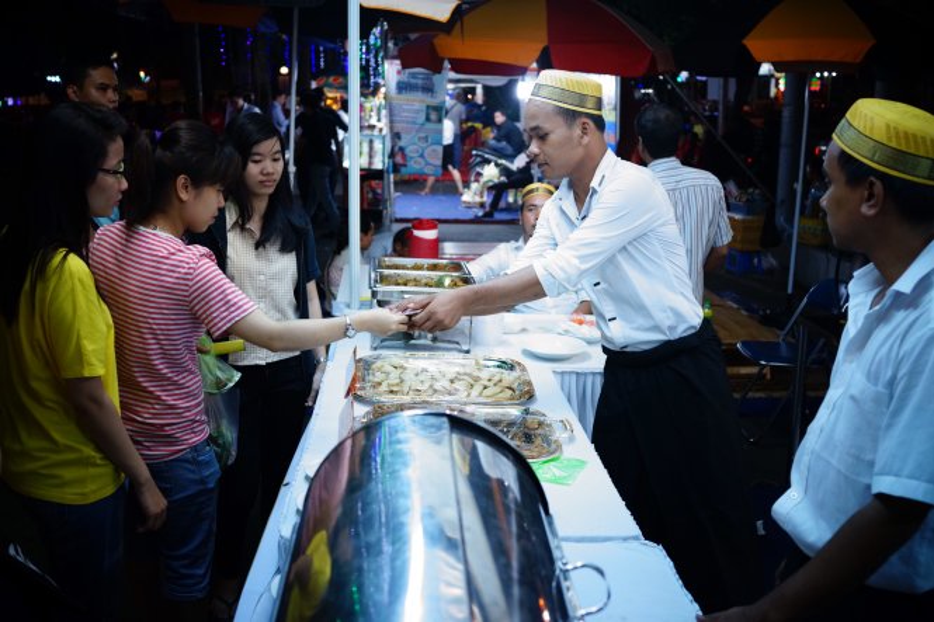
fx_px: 908
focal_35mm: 35
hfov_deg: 54.4
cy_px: 311
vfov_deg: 37.8
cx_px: 467
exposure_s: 1/160
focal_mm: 35
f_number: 4
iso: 1600
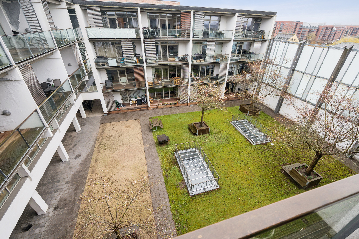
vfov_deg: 77.3
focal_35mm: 15
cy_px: 120
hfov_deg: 100.4
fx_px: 150
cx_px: 180
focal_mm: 15
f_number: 6.3
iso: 400
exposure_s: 1/125
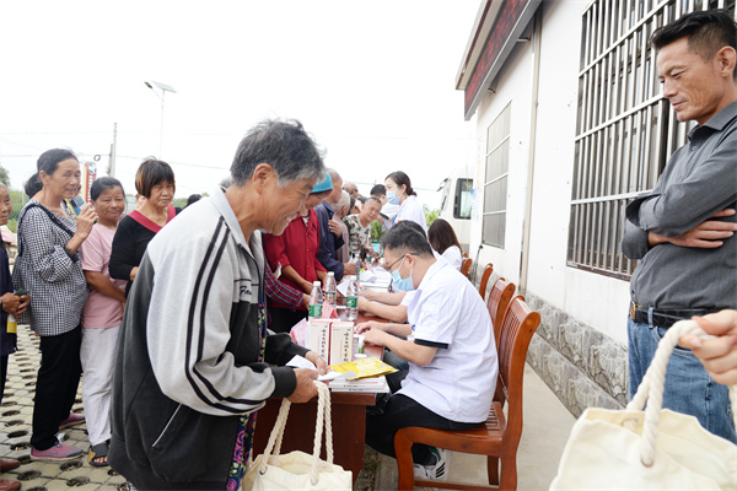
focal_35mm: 24
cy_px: 246
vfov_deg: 53.1
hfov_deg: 73.7
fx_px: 491
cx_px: 368
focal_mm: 24
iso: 200
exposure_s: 1/160
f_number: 6.3
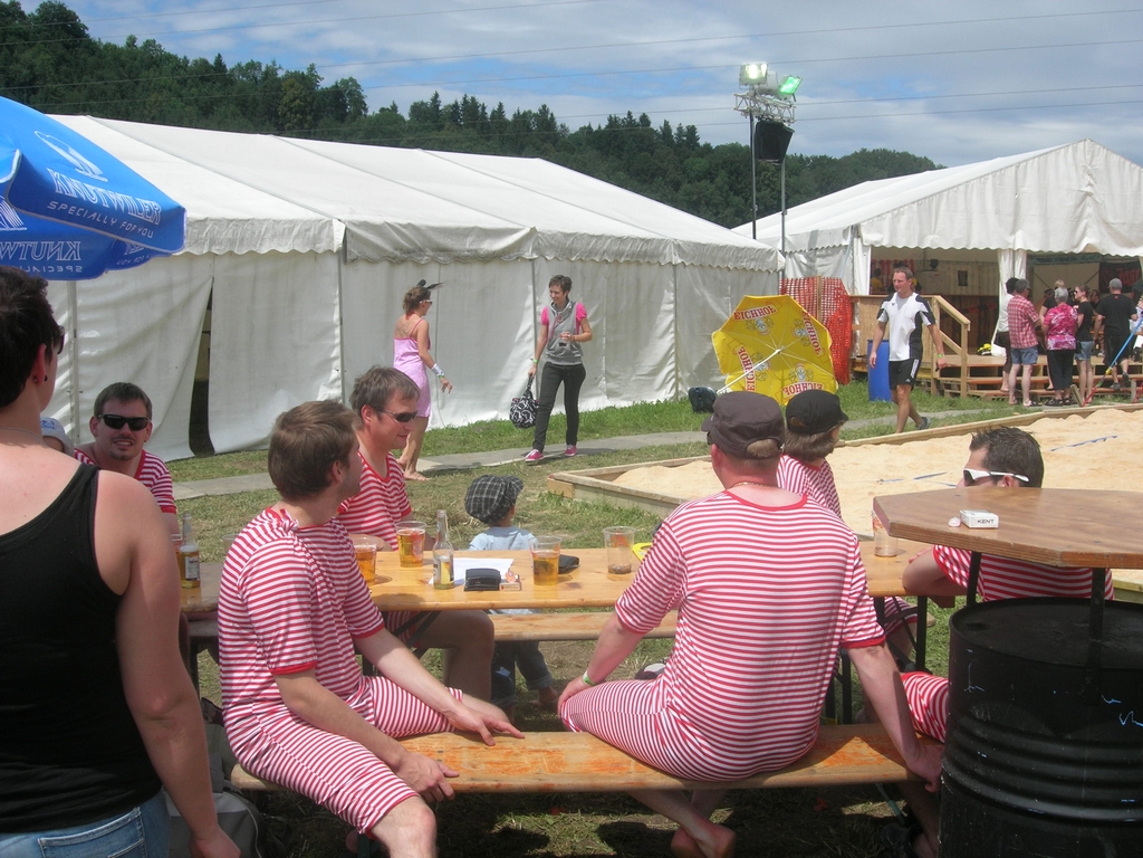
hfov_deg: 49.0
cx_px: 572
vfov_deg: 37.7
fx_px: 1255
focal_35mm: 38
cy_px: 429
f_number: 4.8
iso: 64
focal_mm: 7.8
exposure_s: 1/820
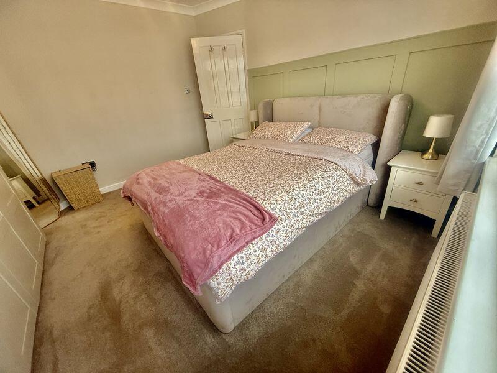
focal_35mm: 14
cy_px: 186
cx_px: 248
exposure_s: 1/99
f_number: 2.2
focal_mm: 2.22
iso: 160
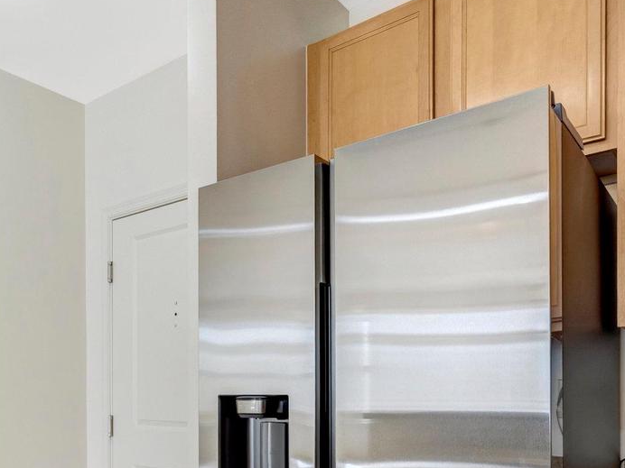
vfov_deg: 41.3
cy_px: 405
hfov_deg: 56.4
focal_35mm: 32
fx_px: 578
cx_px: 251
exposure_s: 1/100
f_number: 8
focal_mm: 16
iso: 1250
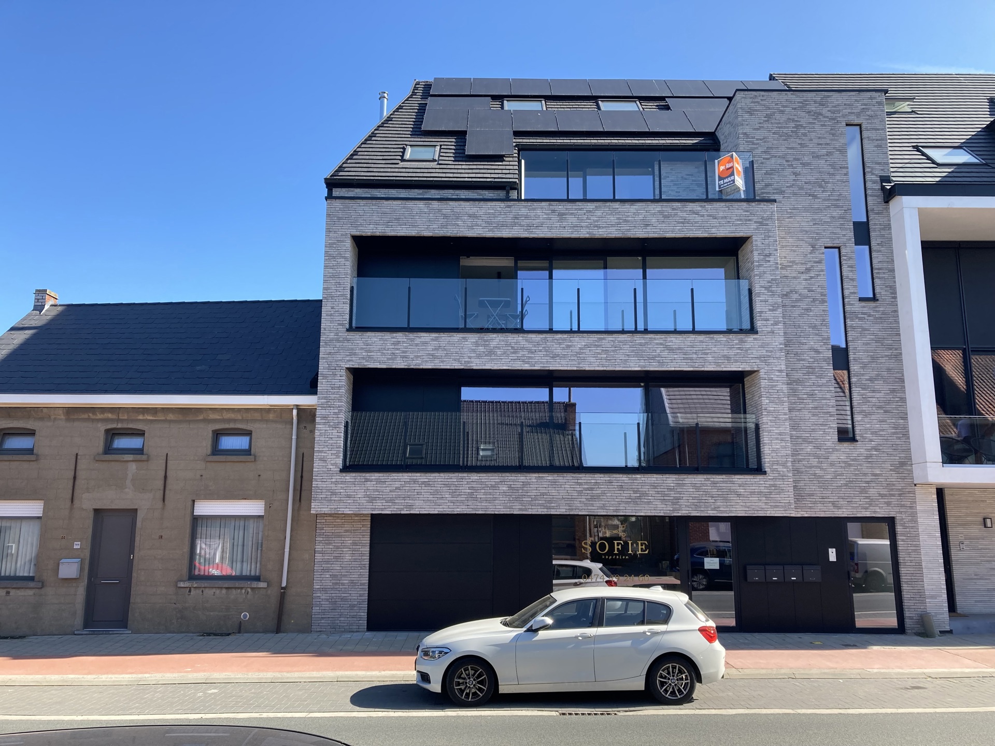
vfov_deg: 49.7
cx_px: 498
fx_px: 805
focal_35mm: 28
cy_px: 373
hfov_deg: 63.4
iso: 20
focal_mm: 3.99
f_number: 1.8
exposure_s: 1/640
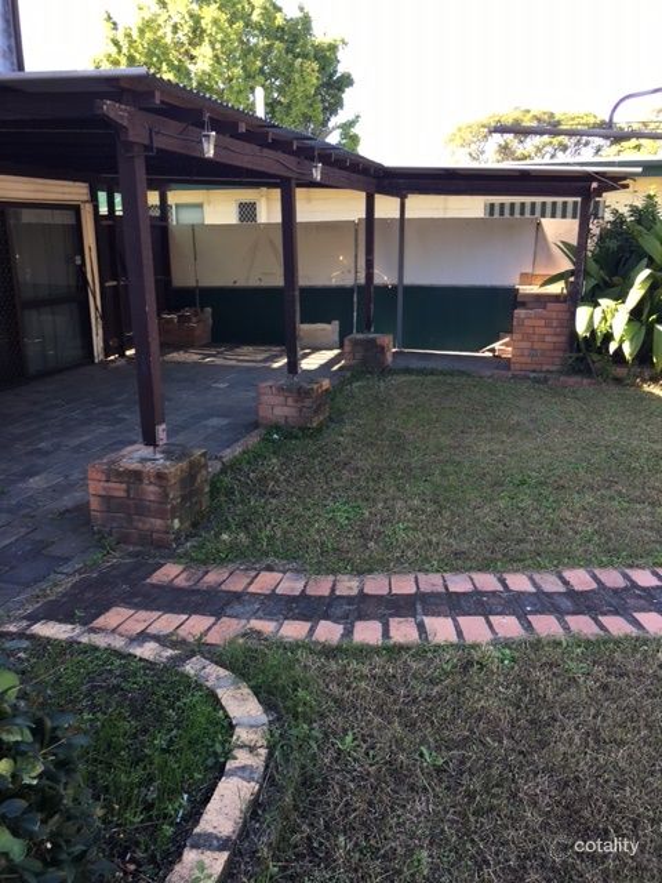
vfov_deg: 61.7
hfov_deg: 48.2
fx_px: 739
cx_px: 331
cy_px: 442
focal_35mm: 29
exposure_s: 1/100
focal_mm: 4.15
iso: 25
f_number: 2.2
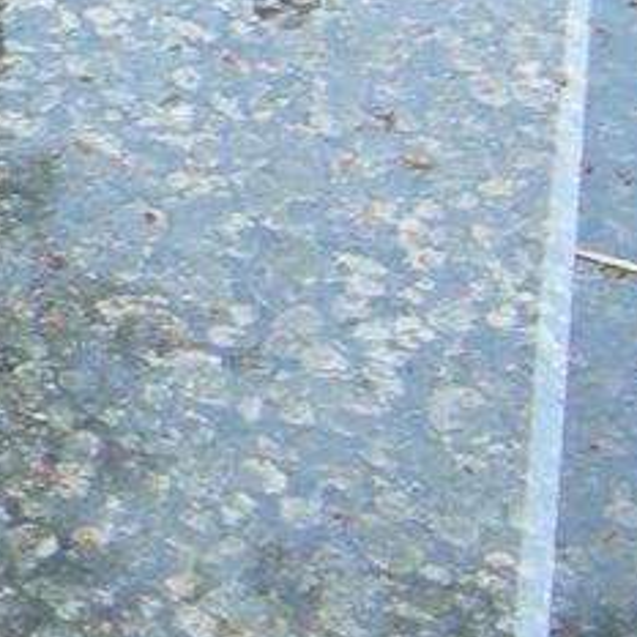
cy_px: -369
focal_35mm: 229
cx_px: -1047
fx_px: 4768
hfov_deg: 7.1
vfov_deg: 7.5
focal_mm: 5.3
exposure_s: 1/55.7
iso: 108
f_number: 2.9
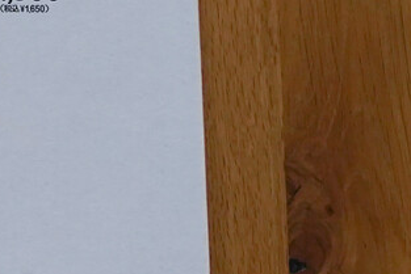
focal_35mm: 184
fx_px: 2102
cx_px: -335
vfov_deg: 7.4
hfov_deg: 10.5
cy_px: 286
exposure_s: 1/160
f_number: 3.2
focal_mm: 30
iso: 1600
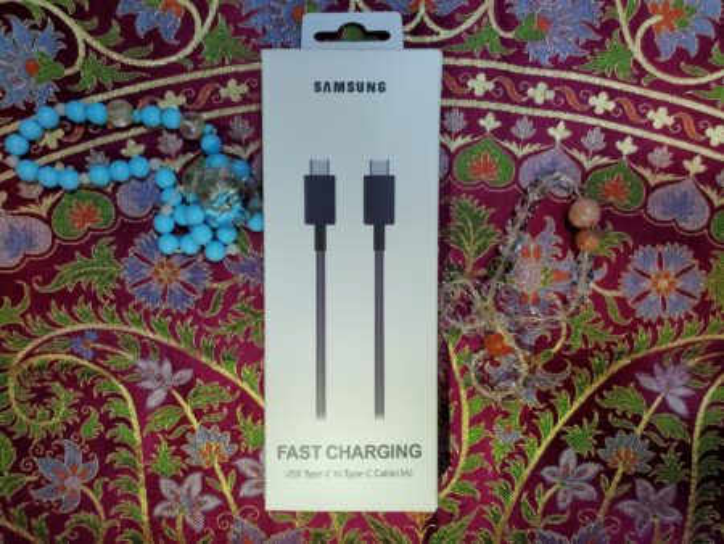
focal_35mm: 26
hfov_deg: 67.3
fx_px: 544
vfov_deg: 53.1
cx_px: 362
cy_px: 272
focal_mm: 4.3
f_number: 2.4
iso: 200
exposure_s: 1/120
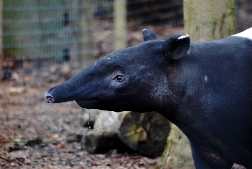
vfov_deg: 3.1
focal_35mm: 450
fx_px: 3154
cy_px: 84
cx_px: 126
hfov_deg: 4.6
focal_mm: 300
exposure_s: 1/160
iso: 1600
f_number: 5.6
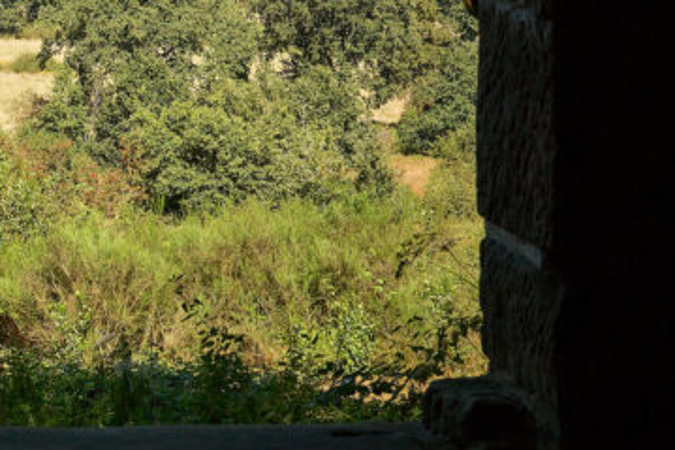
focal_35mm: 117
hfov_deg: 16.4
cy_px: -110
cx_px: -231
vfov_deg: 11.4
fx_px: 2193
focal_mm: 41
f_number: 11
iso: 64
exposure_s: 1/320
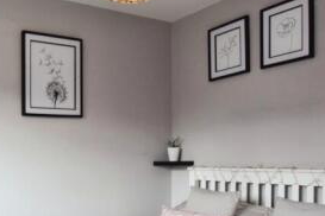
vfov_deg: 36.5
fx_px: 325
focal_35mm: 36
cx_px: 12
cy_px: 145
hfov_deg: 46.1
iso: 400
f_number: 5.6
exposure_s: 1/125
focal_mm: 10
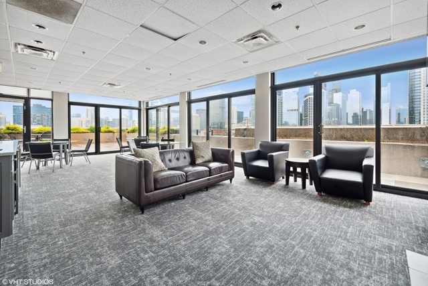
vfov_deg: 77.4
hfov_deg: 100.4
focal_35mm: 15
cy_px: 143
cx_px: 214
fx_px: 178
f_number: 8
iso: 100
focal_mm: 15
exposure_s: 1/8
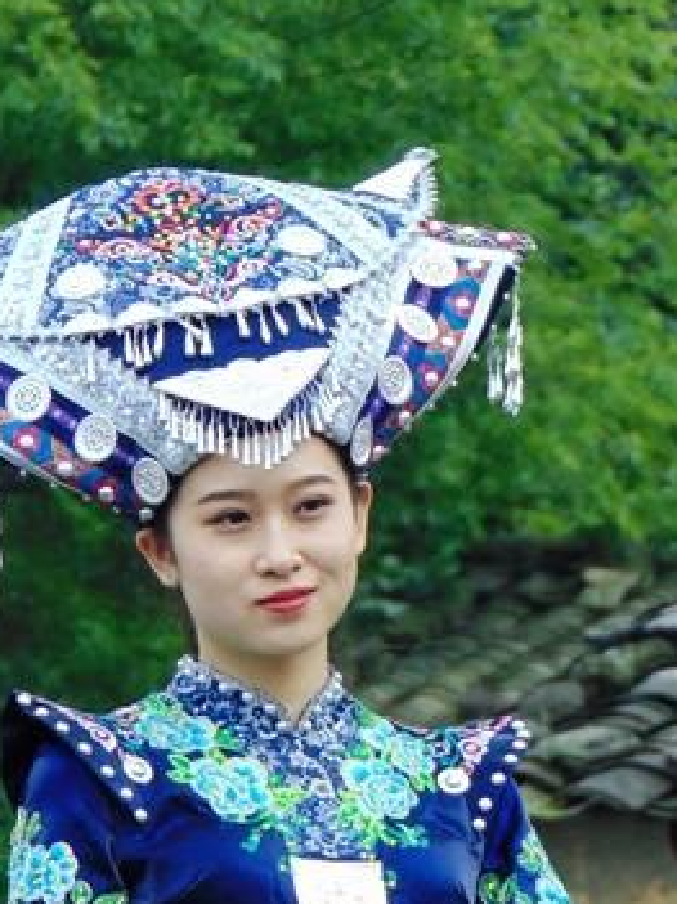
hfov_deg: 1.9
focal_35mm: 801
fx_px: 20900
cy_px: 740
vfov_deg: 2.5
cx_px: 381
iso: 80
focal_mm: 55.1
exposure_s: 1/200
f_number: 4.2
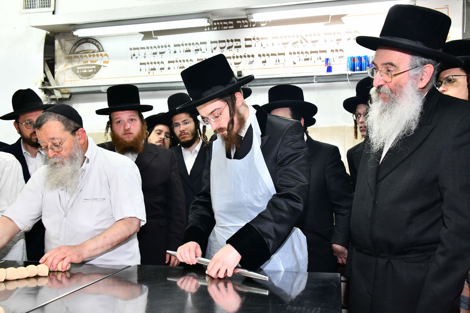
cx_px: 235
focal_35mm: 32
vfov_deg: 41.1
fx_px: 418
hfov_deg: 58.7
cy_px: 156
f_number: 5.6
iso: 800
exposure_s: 1/160
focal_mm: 32
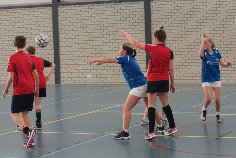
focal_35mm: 75
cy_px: 79
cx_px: 118
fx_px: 492
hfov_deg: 27.0
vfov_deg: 18.2
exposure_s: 1/250
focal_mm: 50
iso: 1600
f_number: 4
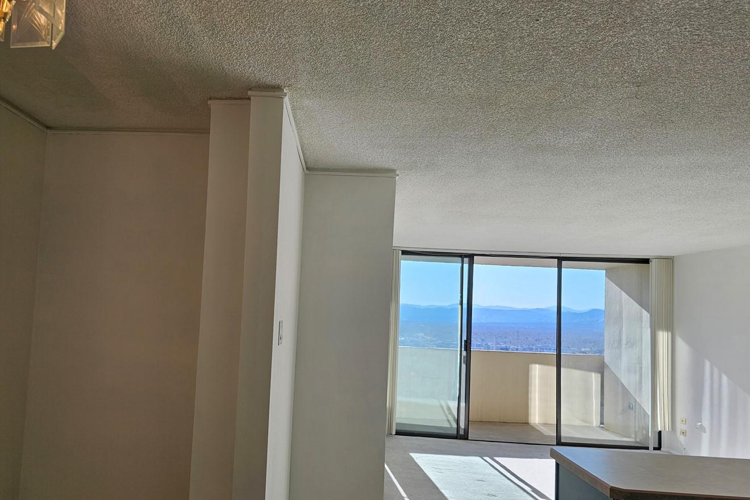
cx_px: 300
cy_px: 277
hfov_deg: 63.1
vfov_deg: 44.9
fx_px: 604
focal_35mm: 29
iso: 10
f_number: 1.7
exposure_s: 1/210
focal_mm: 6.3
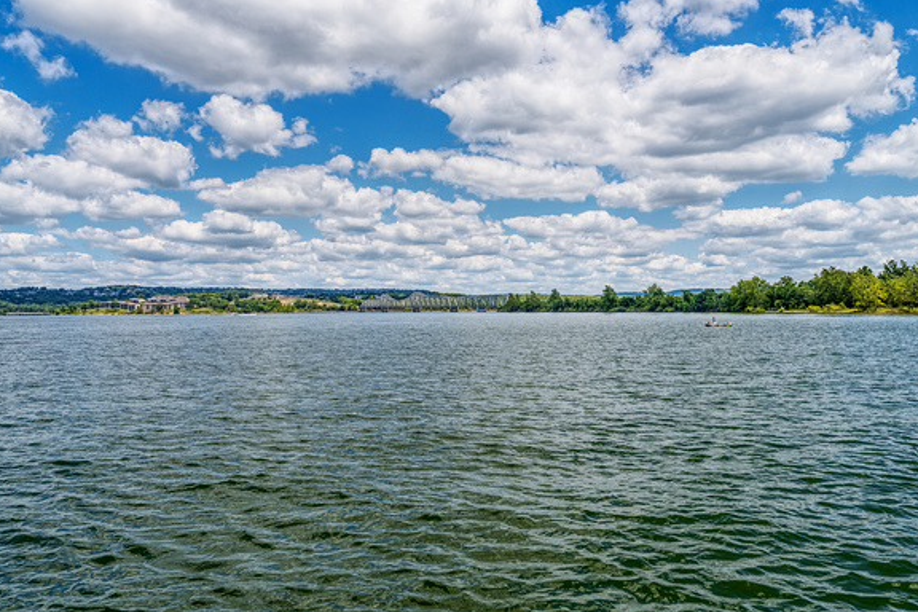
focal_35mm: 25
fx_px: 637
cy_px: 316
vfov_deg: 51.3
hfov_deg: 71.5
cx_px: 445
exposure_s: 1/320
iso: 100
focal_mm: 24
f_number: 10
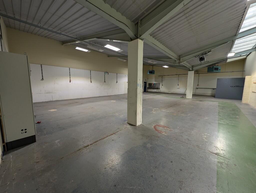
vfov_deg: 94.6
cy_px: 96
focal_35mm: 12
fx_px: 89
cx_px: 128
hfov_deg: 110.5
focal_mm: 2.23
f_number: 1.95
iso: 45
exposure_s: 1/50
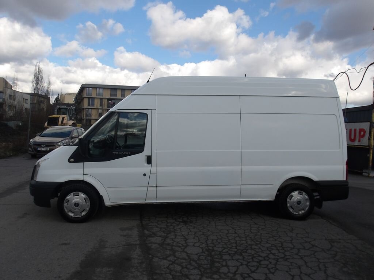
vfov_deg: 51.4
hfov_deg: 65.3
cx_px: 187
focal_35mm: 27
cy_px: 140
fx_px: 292
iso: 100
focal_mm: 4.9
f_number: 10.4
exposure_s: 1/135
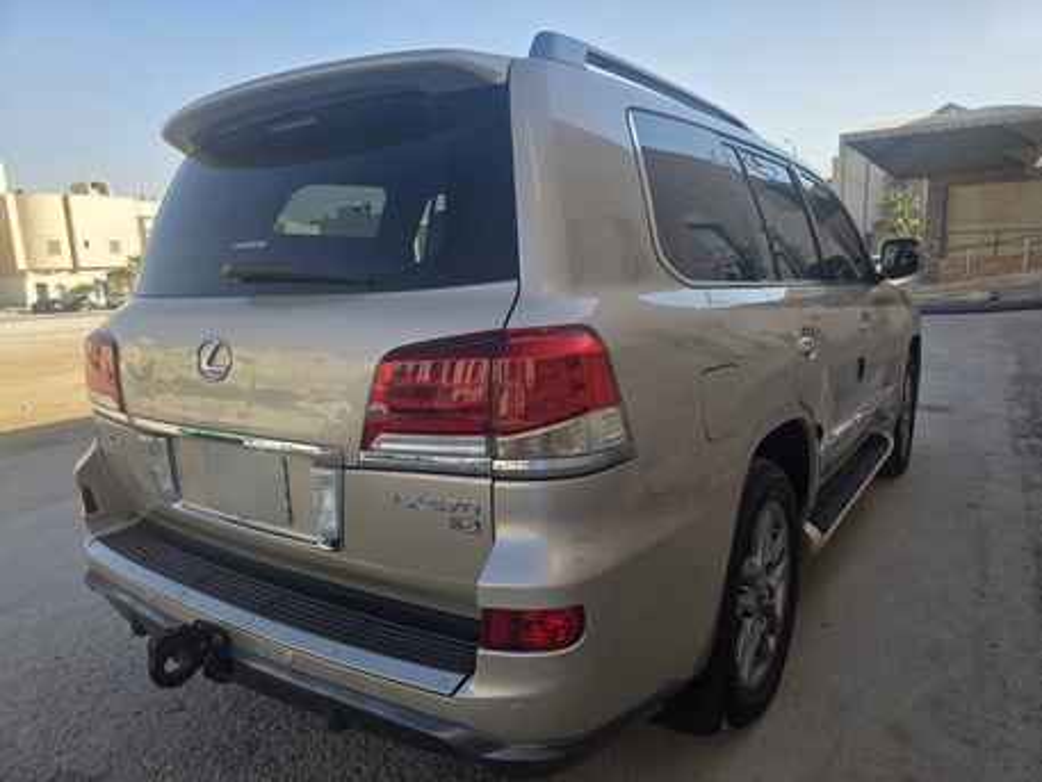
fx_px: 693
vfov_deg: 58.9
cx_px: 521
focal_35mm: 23
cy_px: 391
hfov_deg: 73.9
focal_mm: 6.3
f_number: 1.7
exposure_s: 1/3333
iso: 80
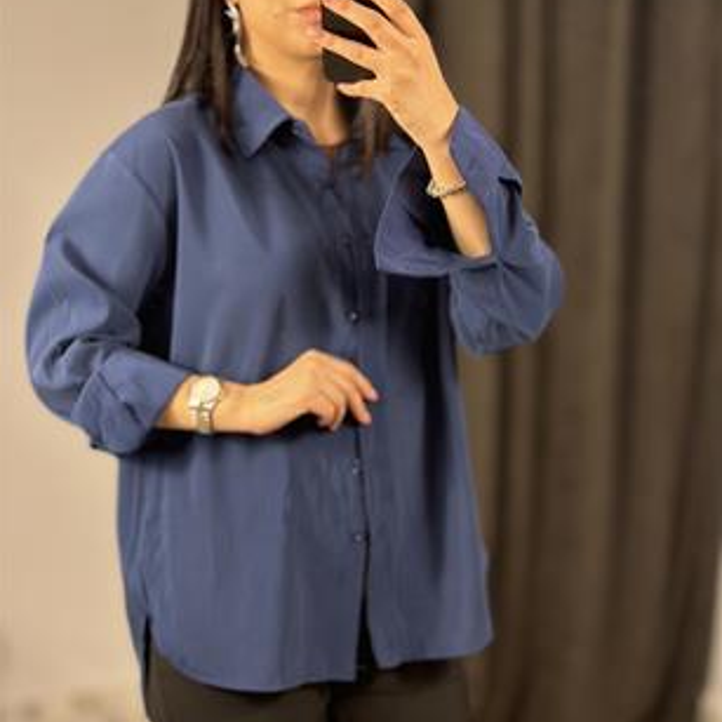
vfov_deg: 30.0
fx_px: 1345
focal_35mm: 57
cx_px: 360
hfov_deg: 30.0
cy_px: 417
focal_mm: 6.86
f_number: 1.78
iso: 125
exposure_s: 1/100
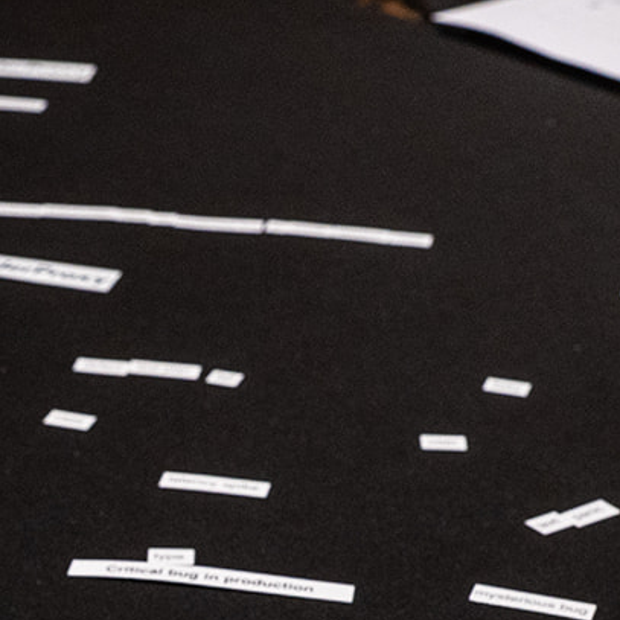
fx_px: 2371
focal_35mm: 117
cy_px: 554
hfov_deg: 14.6
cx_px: -12
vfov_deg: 14.7
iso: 3200
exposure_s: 1/100
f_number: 7.1
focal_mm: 35
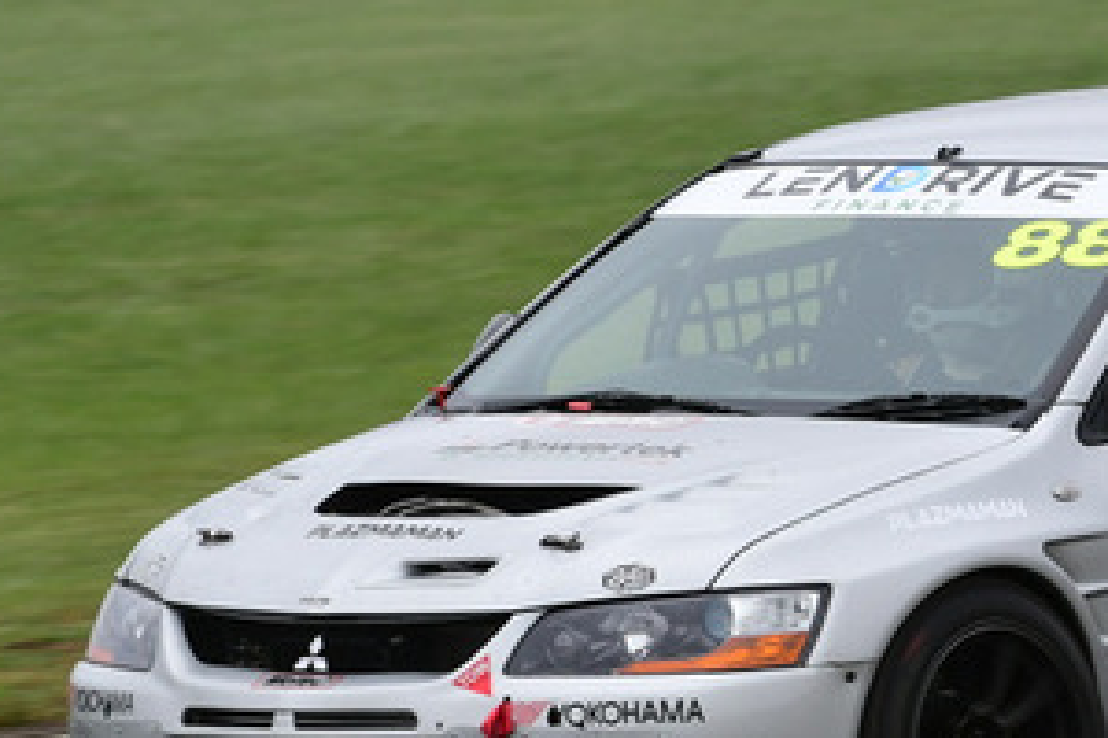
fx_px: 25851
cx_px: 1038
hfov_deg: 2.5
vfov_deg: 1.6
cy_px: 207
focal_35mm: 840
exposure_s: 1/320
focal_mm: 210
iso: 320
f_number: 10
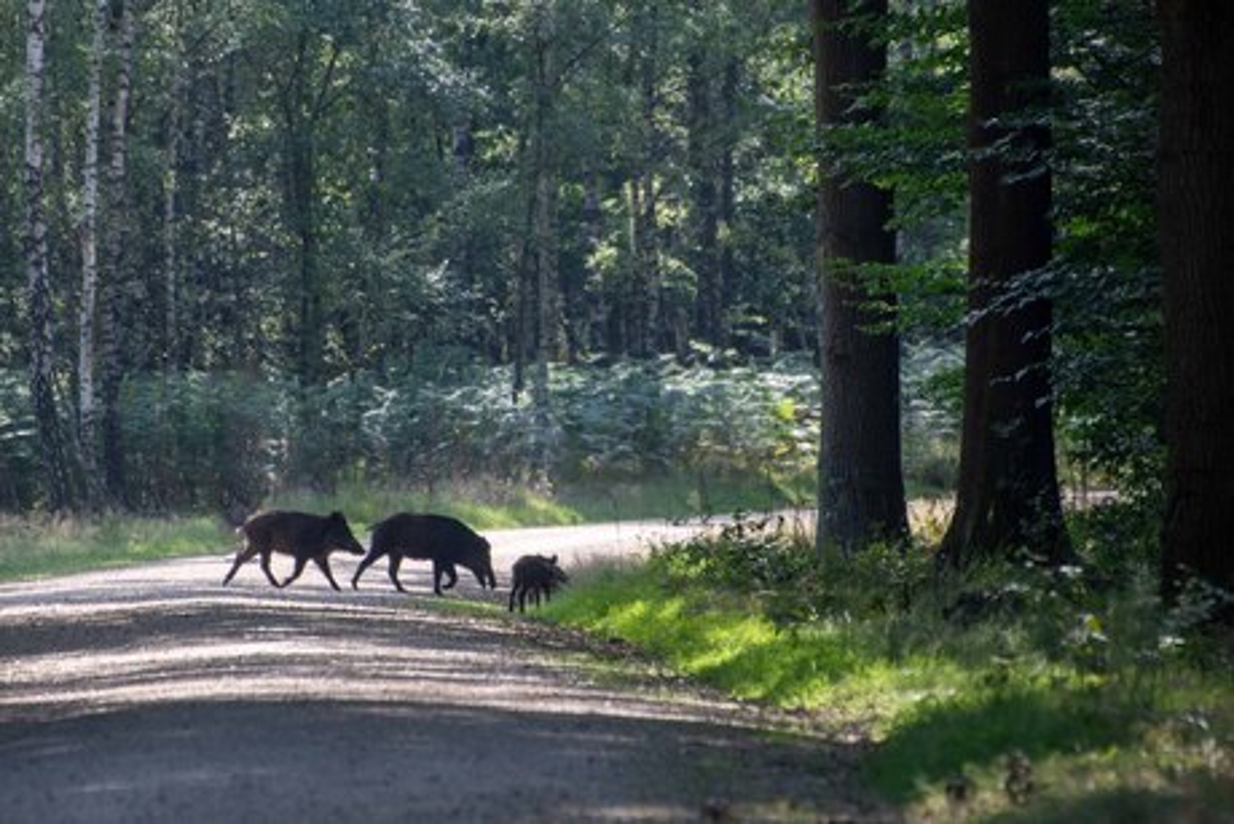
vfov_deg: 3.1
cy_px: 412
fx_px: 15429
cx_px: 617
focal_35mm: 450
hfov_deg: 4.6
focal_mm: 300
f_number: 5.6
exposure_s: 1/400
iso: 400
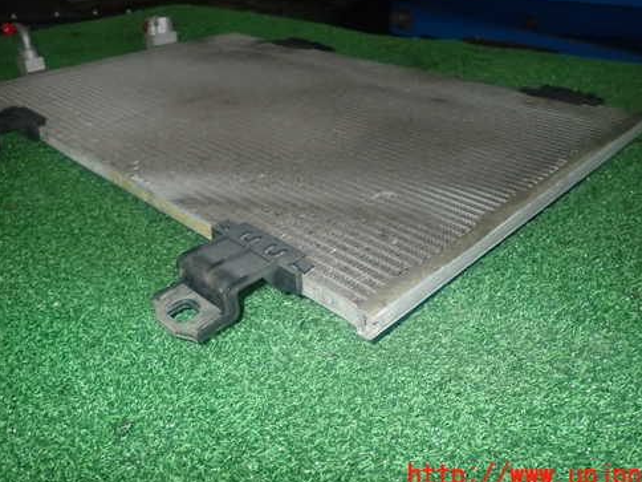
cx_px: 309
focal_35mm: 31
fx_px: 575
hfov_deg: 58.3
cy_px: 194
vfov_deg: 45.2
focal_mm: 4.5
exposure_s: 1/30
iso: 400
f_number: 5.6
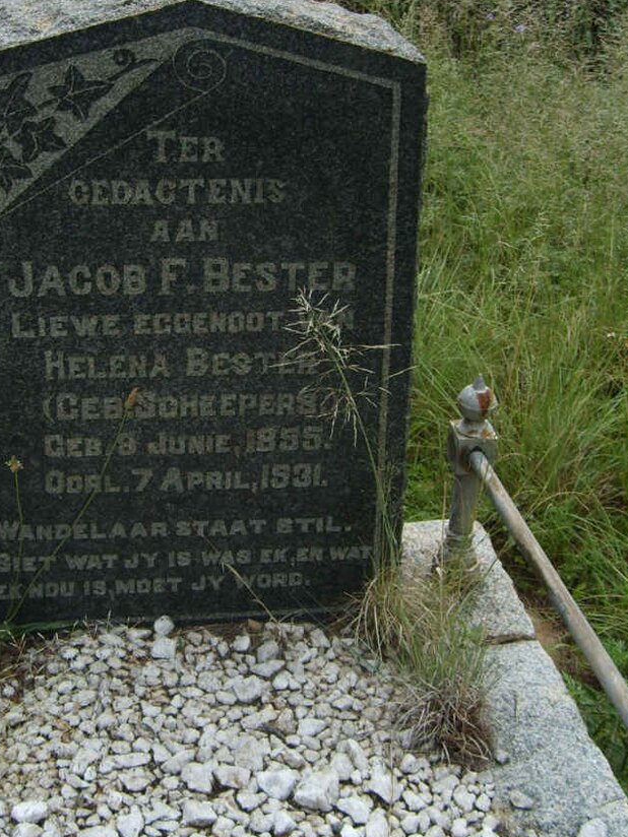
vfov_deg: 37.5
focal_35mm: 51
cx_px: 222
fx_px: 1234
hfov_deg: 28.4
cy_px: 398
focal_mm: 5.8
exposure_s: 1/750
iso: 50
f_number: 2.8
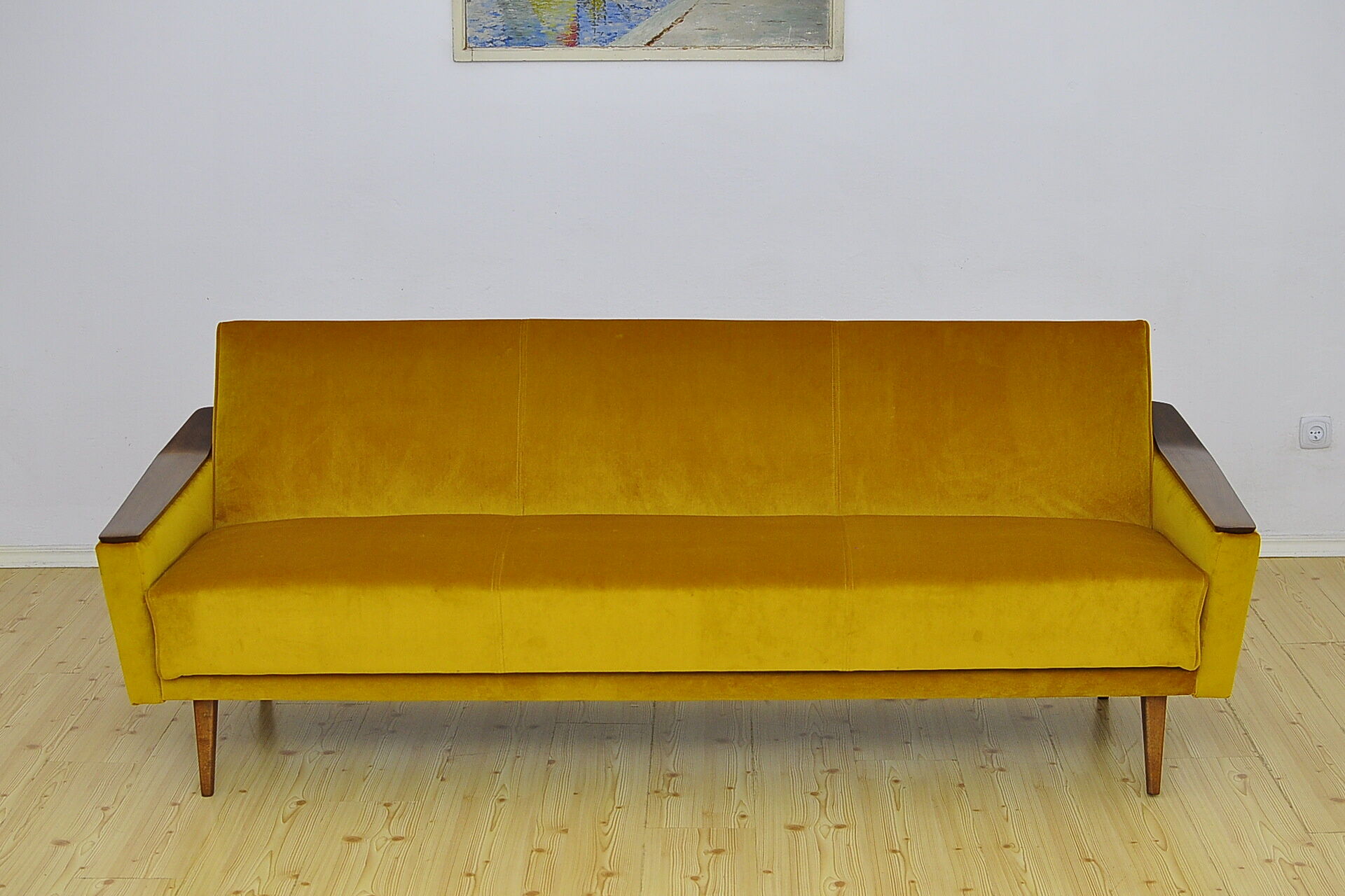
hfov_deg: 37.9
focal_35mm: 52
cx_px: 672
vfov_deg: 25.8
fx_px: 1961
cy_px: 448
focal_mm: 35
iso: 400
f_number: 3.5
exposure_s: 1/200
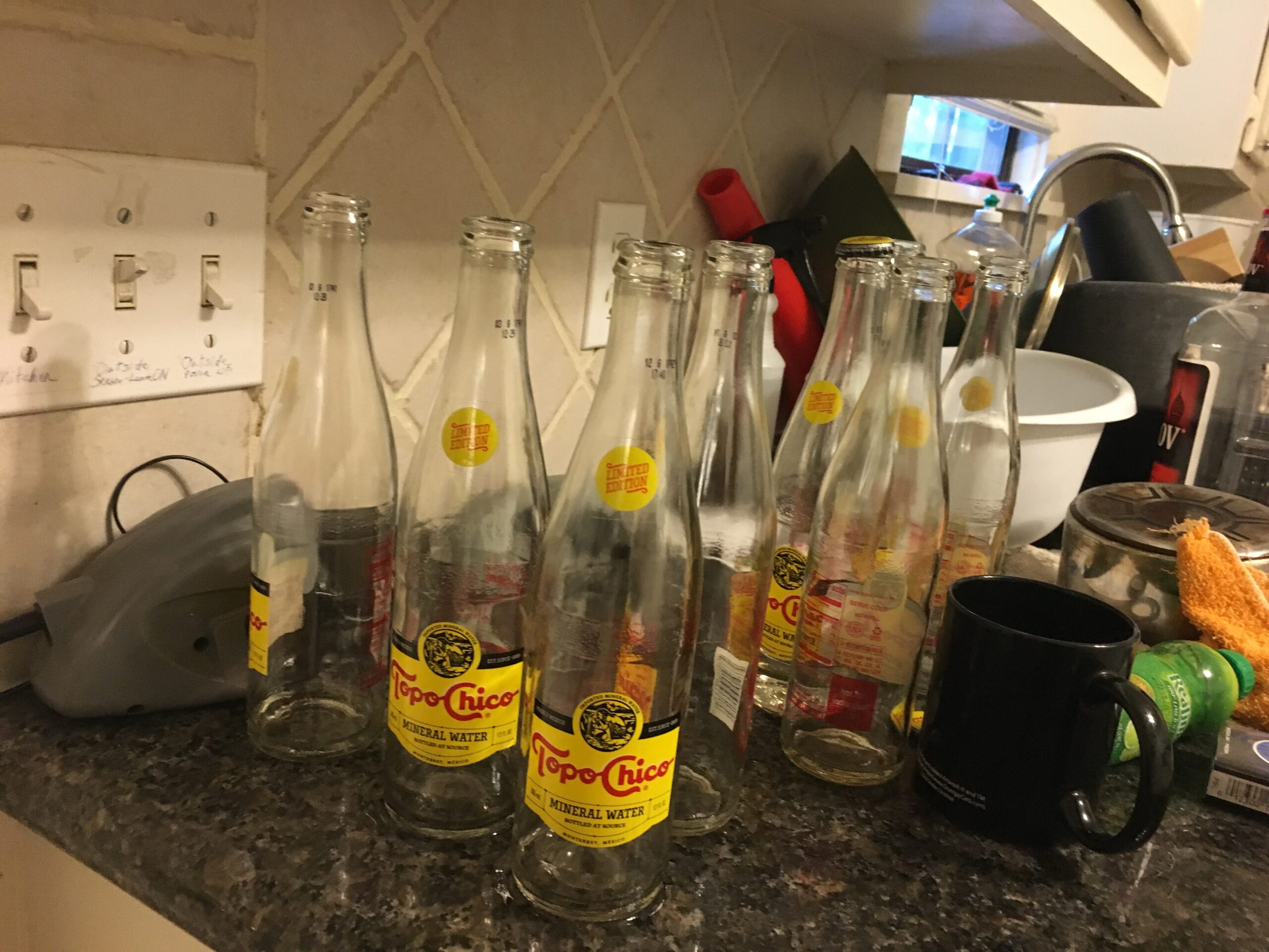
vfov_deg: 48.2
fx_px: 1063
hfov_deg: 61.7
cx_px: 634
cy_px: 476
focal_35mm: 29
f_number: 2.2
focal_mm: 4.15
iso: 200
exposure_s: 1/30
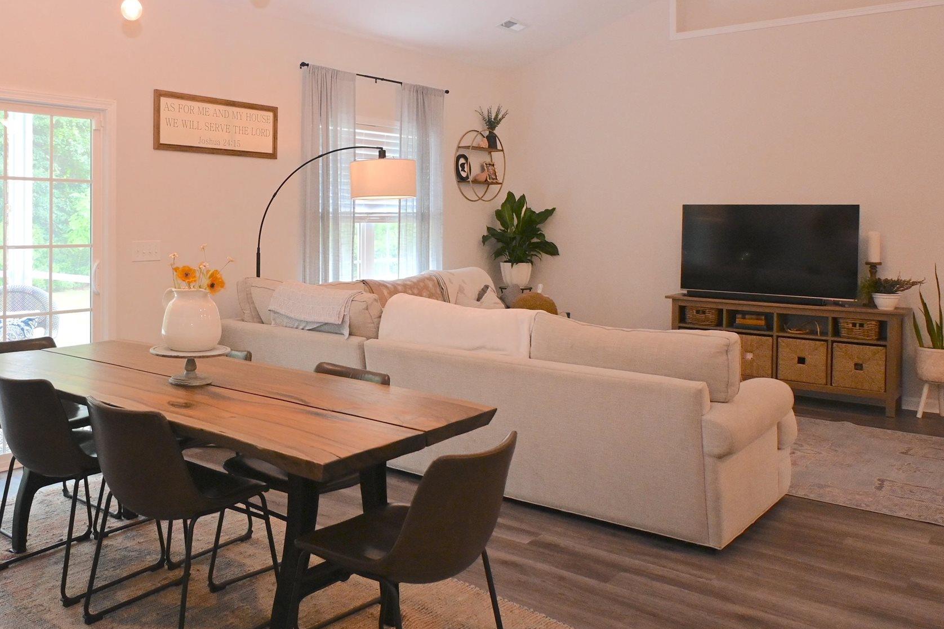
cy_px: 225
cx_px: 279
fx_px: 865
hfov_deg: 55.4
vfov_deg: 39.6
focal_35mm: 33
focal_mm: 12
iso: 1250
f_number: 3.5
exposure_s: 1/125
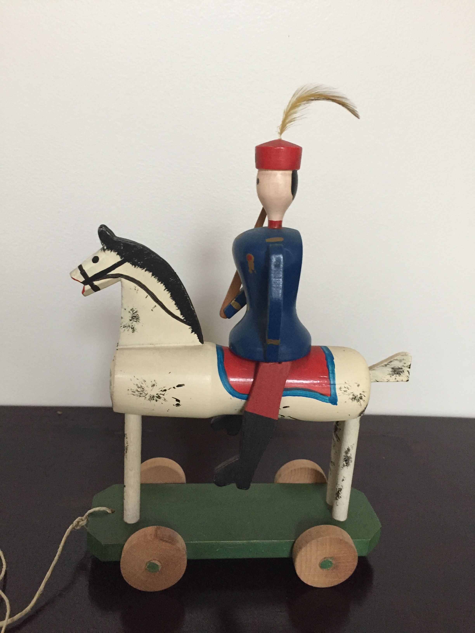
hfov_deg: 48.2
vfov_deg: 61.7
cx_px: 238
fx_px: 531
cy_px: 316
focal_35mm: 29
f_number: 2.2
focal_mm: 4.15
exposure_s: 1/20
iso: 250
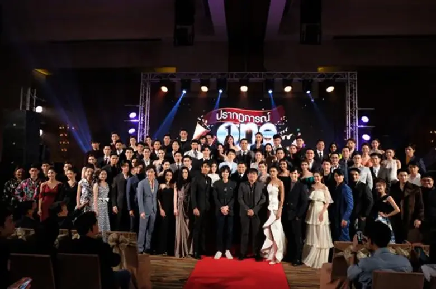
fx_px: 290
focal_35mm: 24
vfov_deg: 52.9
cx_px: 218
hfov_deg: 73.8
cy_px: 144
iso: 12800
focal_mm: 16
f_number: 5.6
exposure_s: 1/500
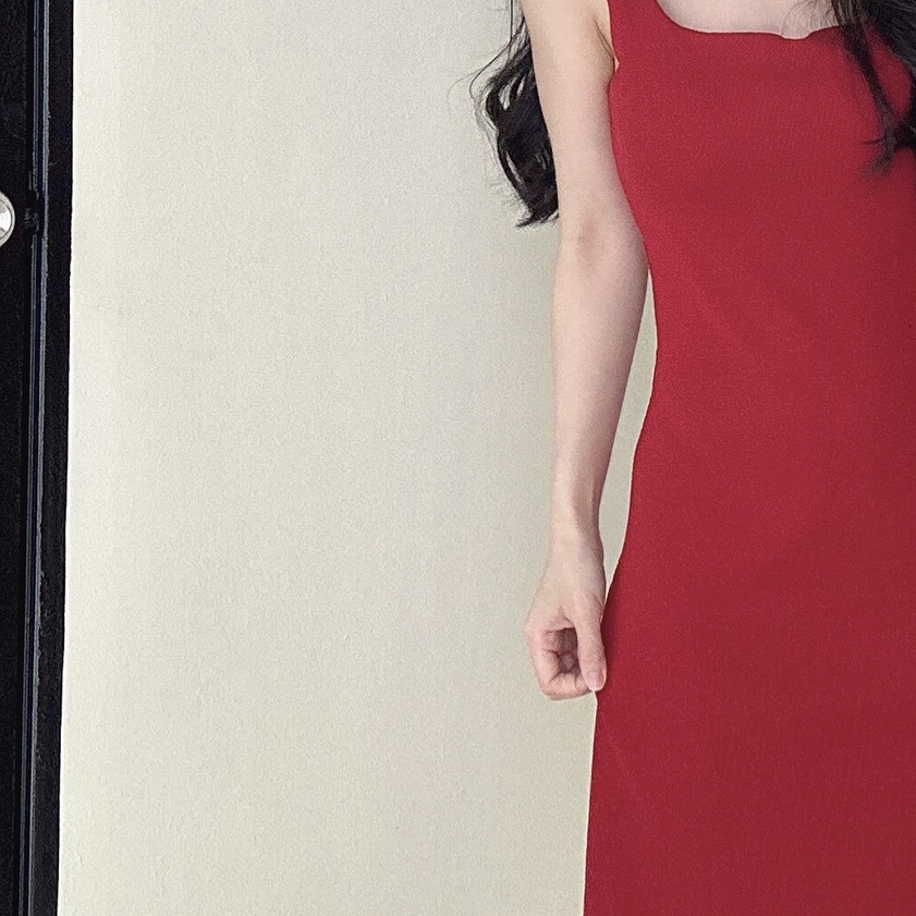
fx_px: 1736
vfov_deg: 29.4
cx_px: 781
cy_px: 569
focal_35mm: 58
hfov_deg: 28.7
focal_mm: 2.69
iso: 64
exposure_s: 1/121
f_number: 1.9
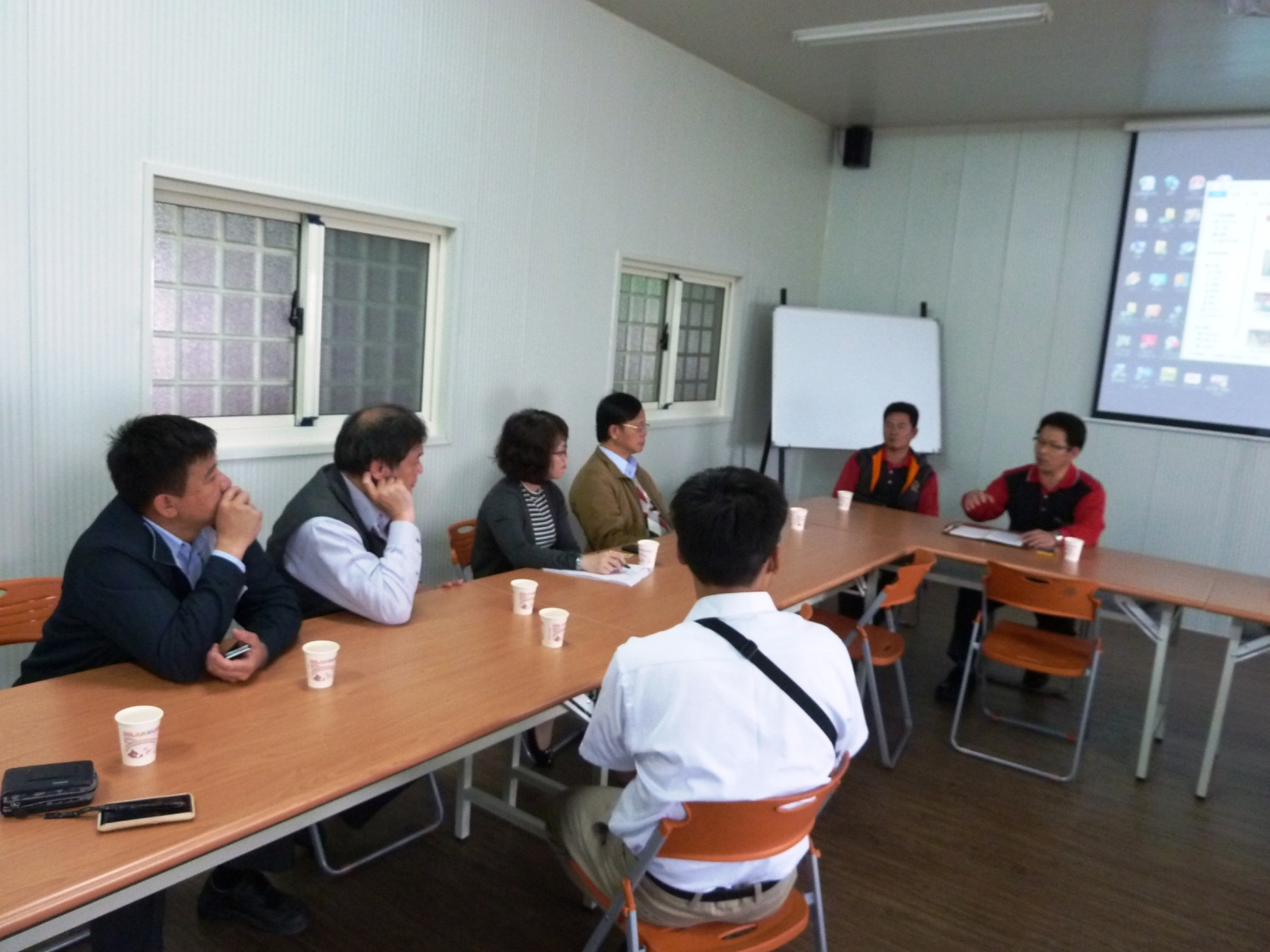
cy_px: 476
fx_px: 917
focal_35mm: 25
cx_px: 635
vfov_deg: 54.9
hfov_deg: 69.4
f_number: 3.3
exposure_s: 1/40
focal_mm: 4.1
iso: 400
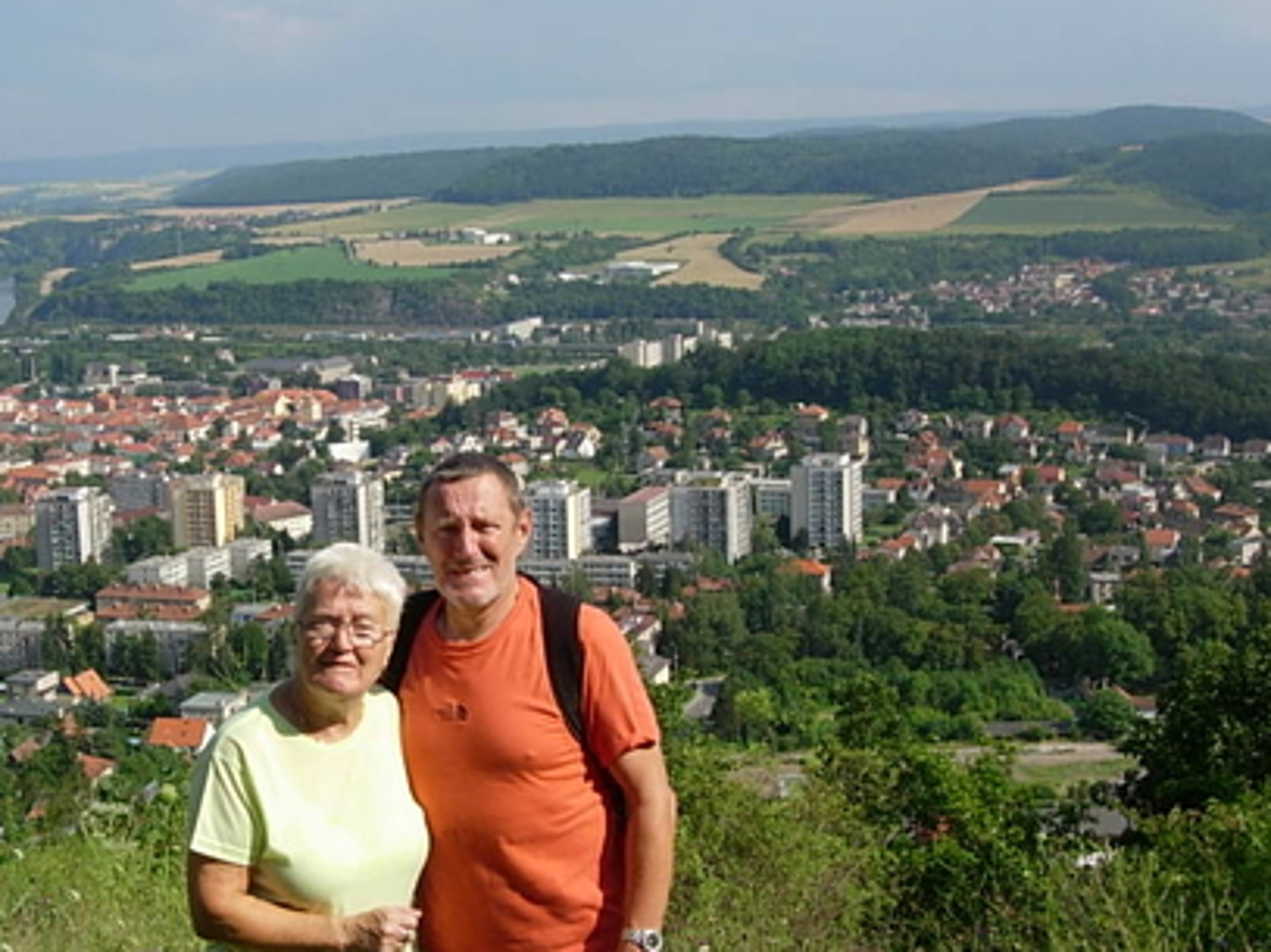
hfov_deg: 34.1
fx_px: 2056
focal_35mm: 56
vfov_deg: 26.1
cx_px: 431
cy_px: 549
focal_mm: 7.8
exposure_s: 1/664
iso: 64
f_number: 4.8
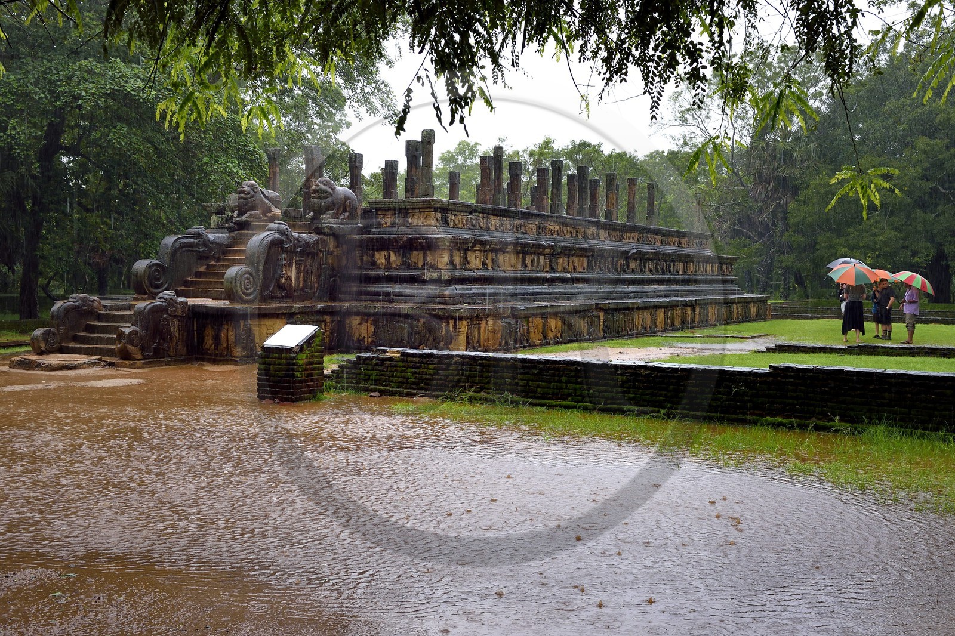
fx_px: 1008
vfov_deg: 35.0
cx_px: 478
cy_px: 318
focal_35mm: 38
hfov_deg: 50.7
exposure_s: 1/60
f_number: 13
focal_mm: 38
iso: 1600
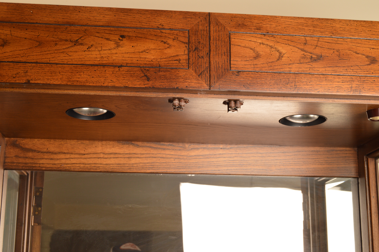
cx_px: 190
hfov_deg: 35.1
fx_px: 600
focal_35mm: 57
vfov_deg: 23.7
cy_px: 126
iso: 200
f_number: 9
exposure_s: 1/160
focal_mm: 38
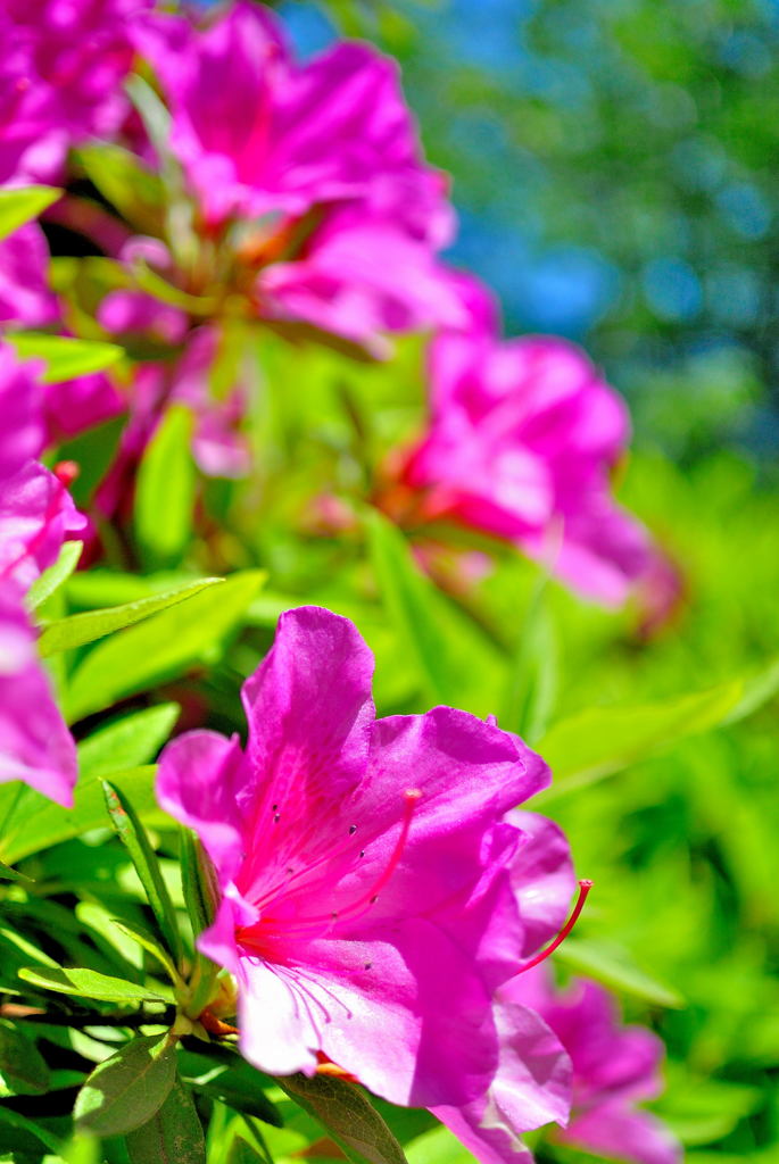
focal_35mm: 49
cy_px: 582
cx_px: 390
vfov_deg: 40.3
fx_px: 1587
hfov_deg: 27.6
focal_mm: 18.5
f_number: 1.8
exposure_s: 1/4000
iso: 100
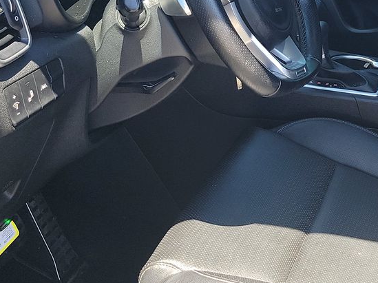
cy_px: 21
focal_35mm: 70
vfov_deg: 20.5
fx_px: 764
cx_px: 372
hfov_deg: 26.4
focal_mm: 6.7
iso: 71
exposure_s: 1/119
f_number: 1.8
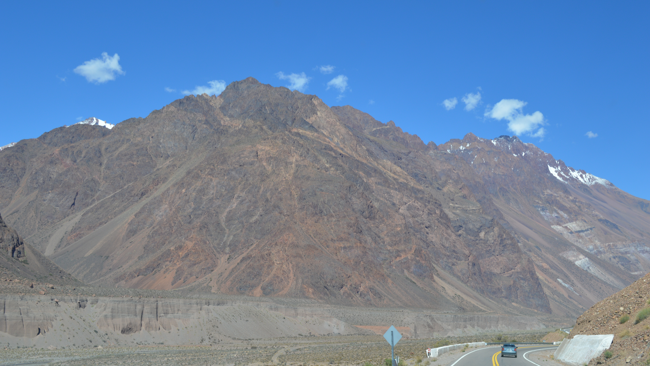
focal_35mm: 41
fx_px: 707
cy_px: 198
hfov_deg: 49.4
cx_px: 324
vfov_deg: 29.0
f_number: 8
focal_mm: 26
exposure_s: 1/250
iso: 100
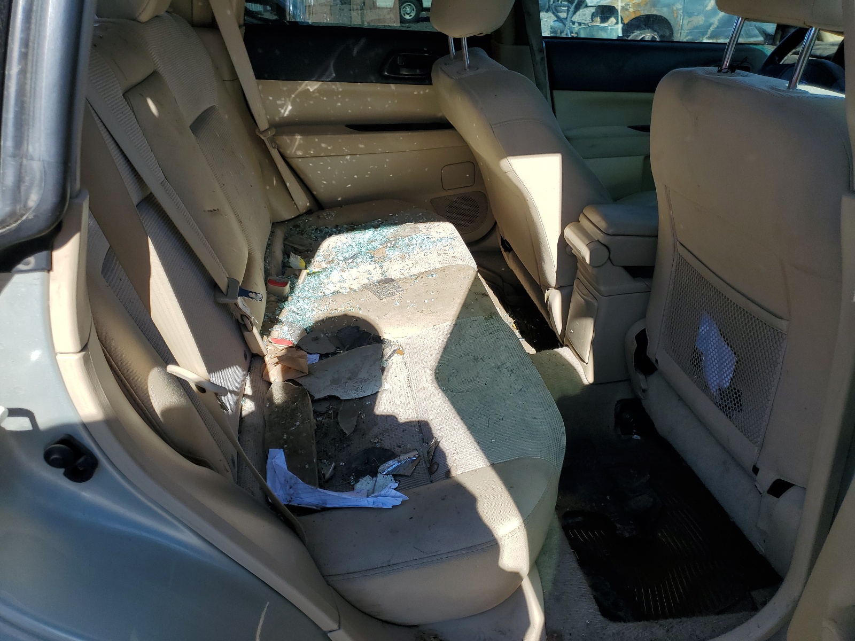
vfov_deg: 53.1
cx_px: 428
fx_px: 642
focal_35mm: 26
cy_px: 320
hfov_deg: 67.3
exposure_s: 1/1667
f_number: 1.5
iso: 50
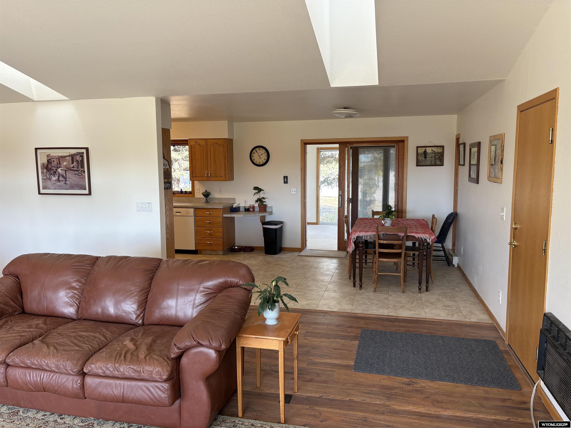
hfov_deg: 67.3
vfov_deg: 53.1
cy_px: 214
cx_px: 286
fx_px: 429
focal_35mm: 26
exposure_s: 1/137
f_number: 1.6
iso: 64
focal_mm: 5.96
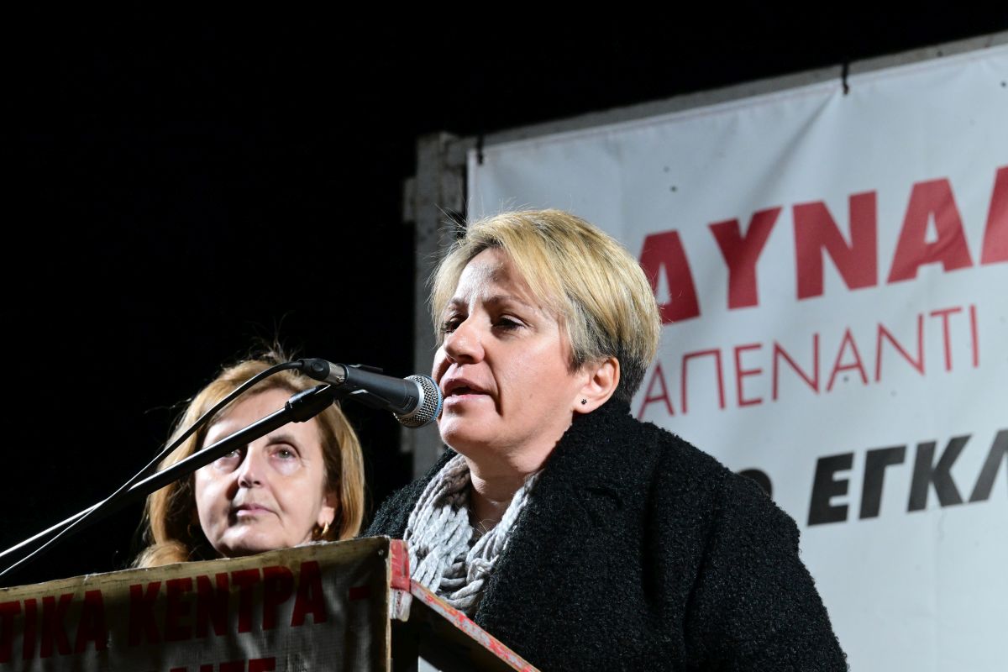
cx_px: 504
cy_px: 336
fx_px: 5600
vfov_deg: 6.9
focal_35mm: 200
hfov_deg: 10.3
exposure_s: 1/400
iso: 8000
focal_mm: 200
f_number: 13
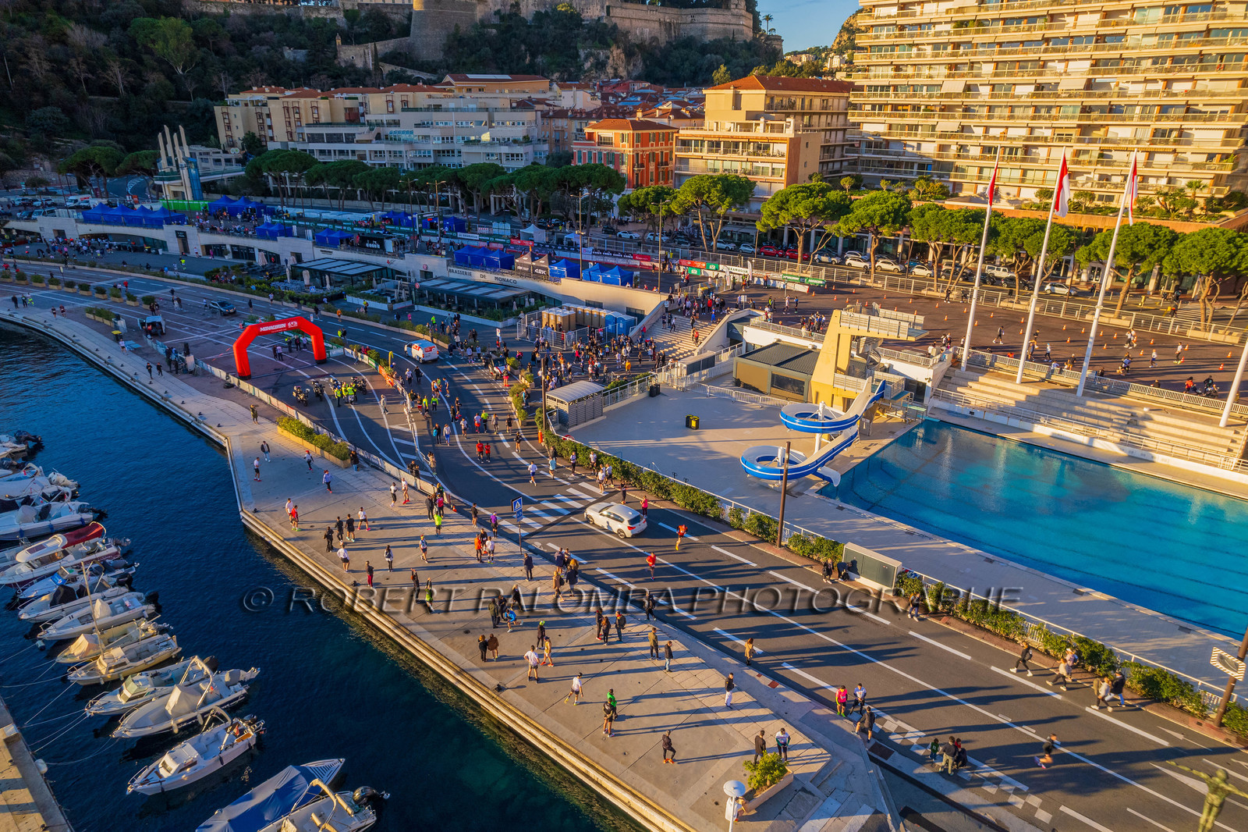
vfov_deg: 57.2
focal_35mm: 22
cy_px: 416
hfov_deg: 78.6
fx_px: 762
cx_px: 624
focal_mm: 8.4
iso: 100
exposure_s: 1/30
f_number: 2.8
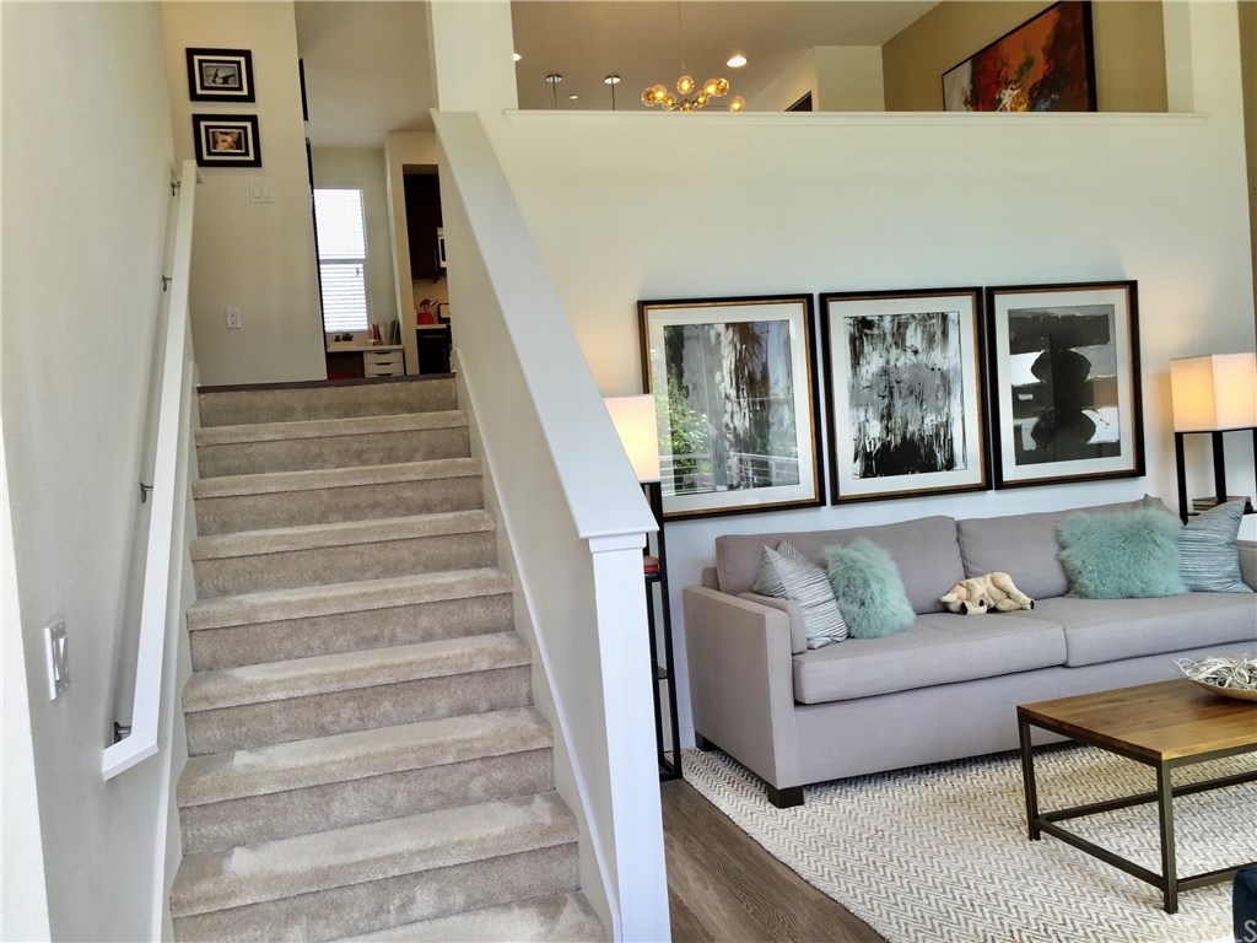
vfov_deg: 48.2
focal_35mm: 29
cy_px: 472
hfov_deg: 61.7
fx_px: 1053
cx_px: 628
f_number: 2.2
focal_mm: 4.15
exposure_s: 1/120
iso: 40
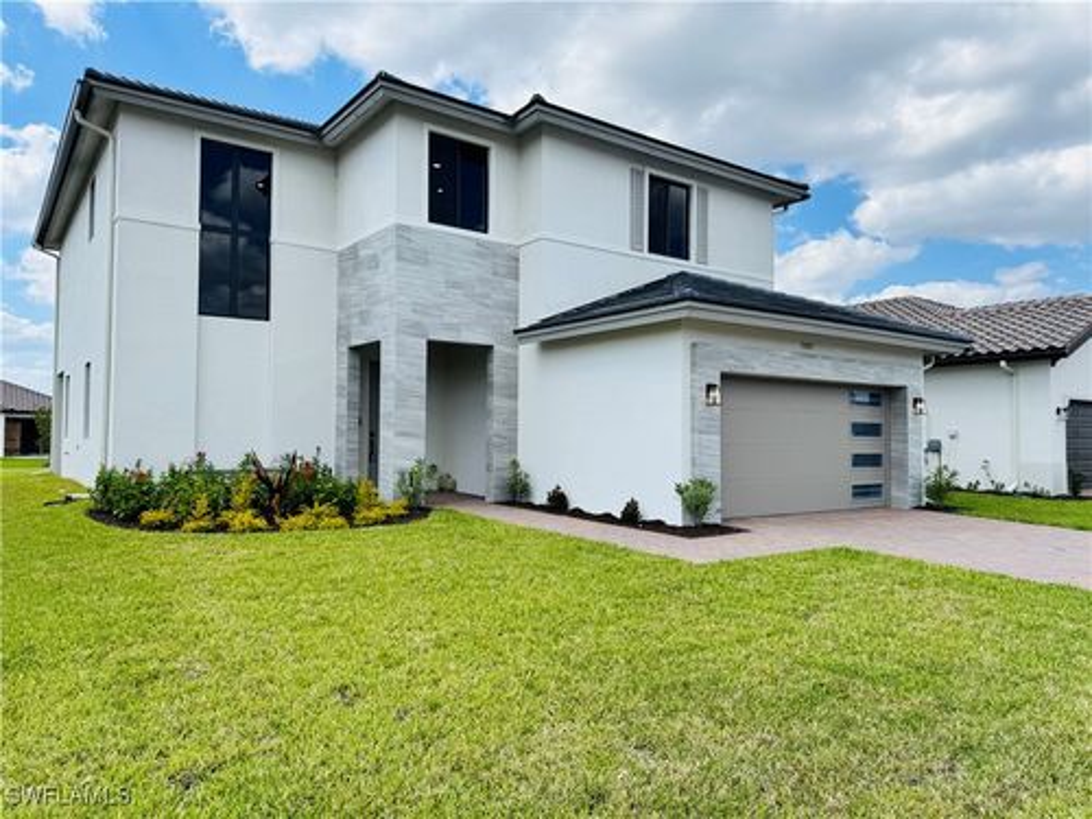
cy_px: 410
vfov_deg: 56.8
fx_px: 757
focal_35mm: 24
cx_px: 546
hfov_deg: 71.6
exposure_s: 1/3413
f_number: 1.78
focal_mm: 6.76
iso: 80
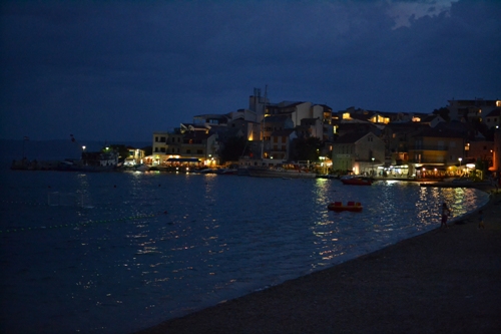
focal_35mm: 52
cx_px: 250
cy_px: 167
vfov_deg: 25.7
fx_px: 730
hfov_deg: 37.9
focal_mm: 35
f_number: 1.8
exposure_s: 1/80
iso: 3200
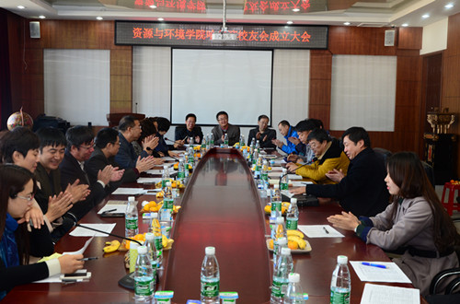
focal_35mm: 42
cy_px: 152
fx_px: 535
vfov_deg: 31.7
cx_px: 230
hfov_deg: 46.5
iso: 640
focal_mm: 28
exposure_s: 1/60
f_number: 6.7
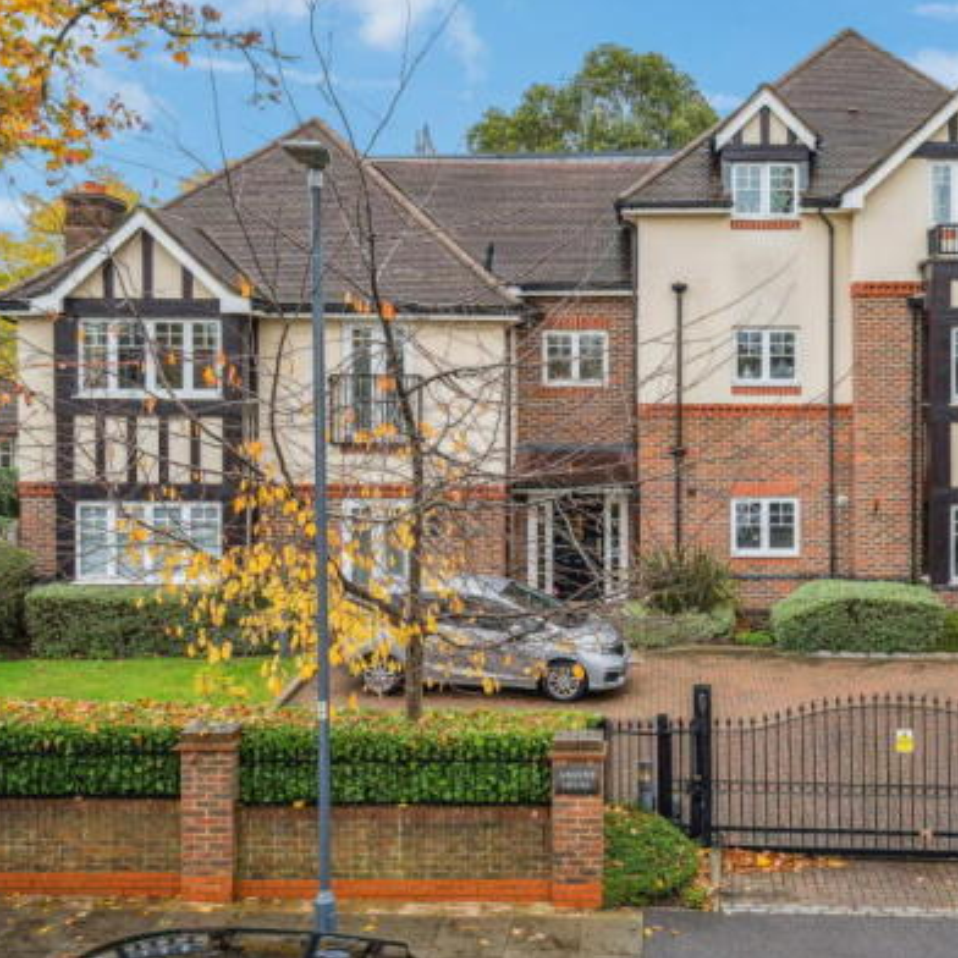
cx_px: 612
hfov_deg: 38.0
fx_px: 1378
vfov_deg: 38.3
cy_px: 429
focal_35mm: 44
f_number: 5.6
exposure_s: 1/125
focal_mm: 31
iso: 320
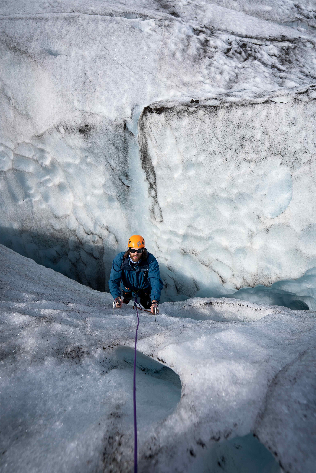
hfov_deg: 73.7
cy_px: 228
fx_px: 211
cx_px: 151
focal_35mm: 16
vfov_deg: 96.7
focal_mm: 14
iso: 250
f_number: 2.8
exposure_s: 1/4000
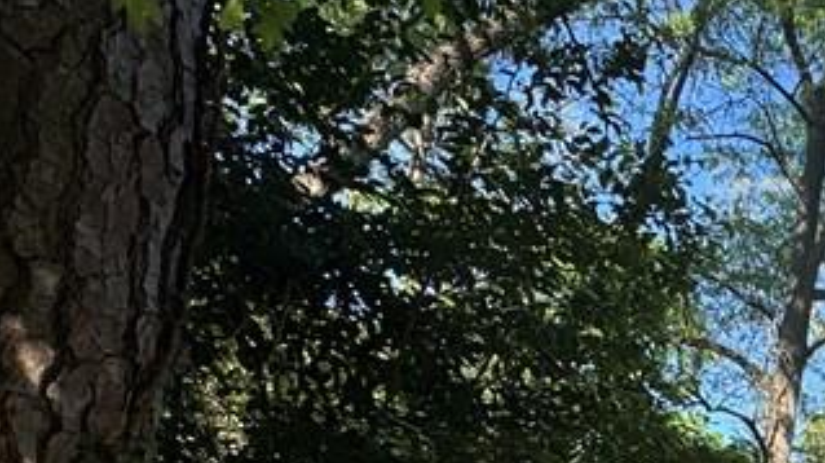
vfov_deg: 21.5
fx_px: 1071
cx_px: 1135
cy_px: 639
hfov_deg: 30.5
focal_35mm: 49
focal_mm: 2.22
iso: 40
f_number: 2.2
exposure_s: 1/522
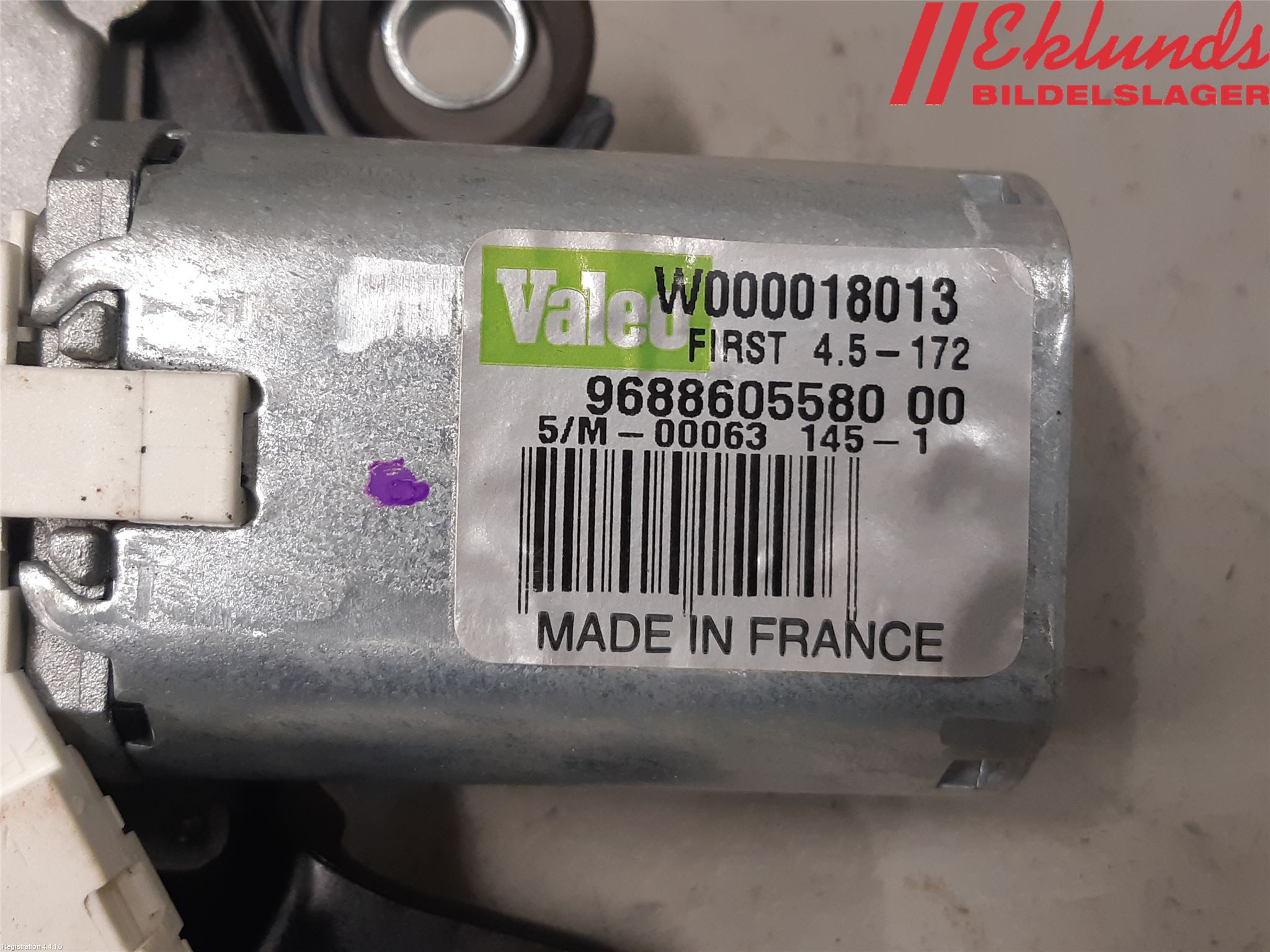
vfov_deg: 53.1
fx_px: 954
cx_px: 635
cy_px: 476
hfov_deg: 67.3
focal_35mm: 26
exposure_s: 1/50
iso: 125
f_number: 1.7
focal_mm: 3.93
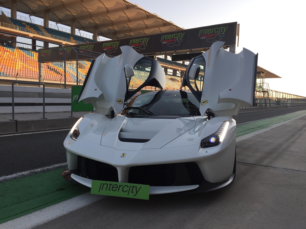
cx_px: 153
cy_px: 114
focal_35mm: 29
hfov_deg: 61.7
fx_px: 256
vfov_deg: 48.2
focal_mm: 4.15
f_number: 2.2
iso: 32
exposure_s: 1/557
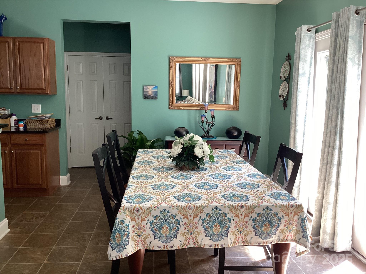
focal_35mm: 31
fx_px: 328
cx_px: 183
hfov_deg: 58.4
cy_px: 137
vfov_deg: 45.4
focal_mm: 3.3
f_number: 2.4
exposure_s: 1/60
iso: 125
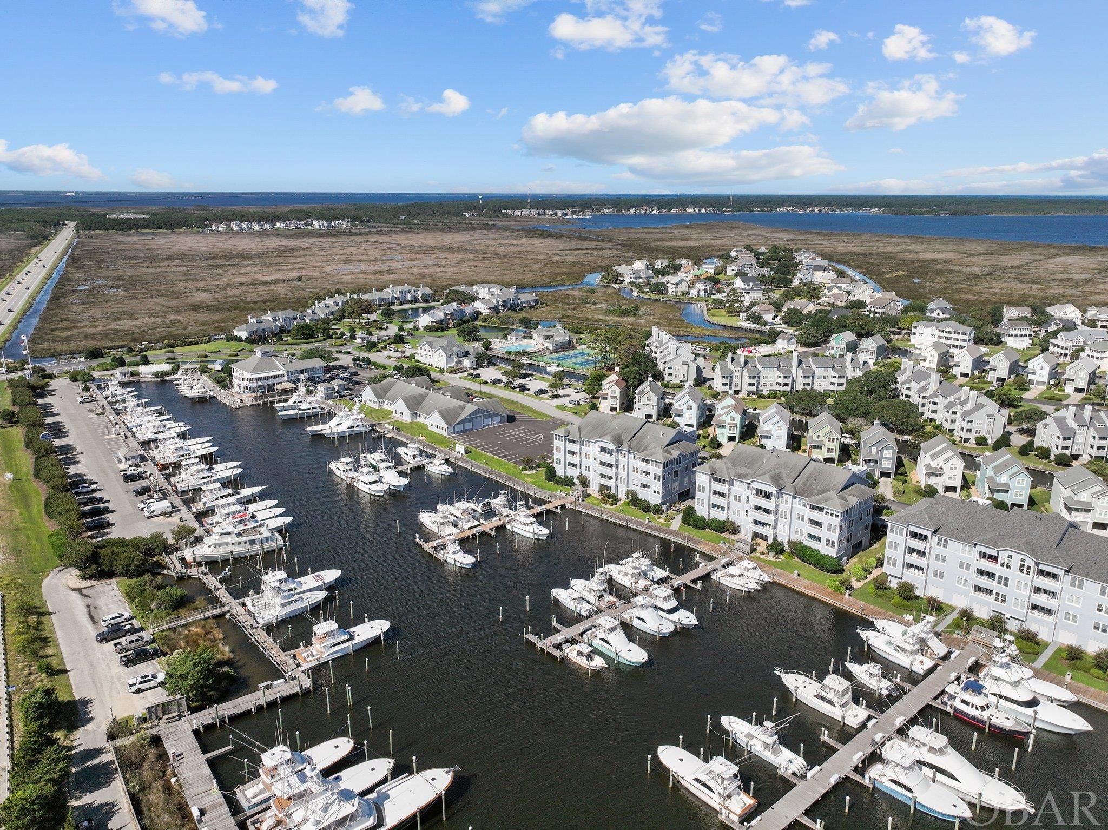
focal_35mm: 24
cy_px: 415
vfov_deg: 56.8
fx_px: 768
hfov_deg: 71.6
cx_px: 554
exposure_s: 1/6400
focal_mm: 12.29
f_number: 2.8
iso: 150
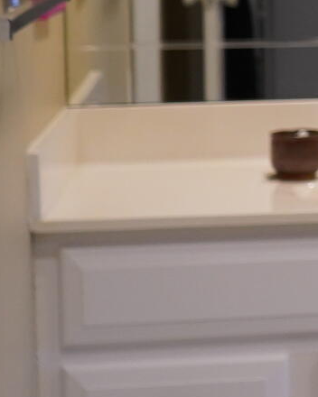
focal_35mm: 179
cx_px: 915
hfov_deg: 7.7
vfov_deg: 10.7
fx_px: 2106
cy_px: 14
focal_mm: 28
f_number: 4
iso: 1250
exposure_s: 1/160
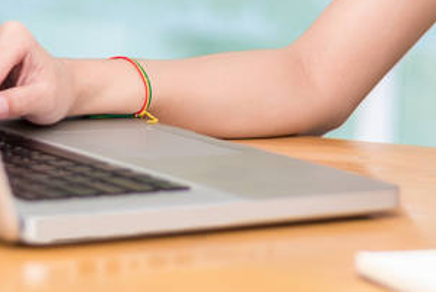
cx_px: 195
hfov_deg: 12.0
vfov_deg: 7.8
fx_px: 2073
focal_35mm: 171
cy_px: -198
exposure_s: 1/320
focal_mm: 50
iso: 100
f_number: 1.8
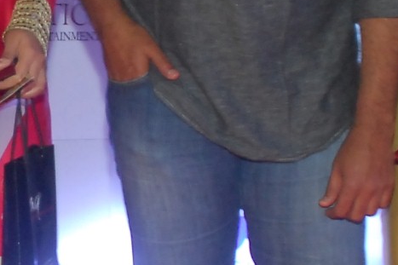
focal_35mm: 162
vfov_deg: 8.5
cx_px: 6
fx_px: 1790
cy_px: 138
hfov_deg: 12.5
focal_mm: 18
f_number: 3.5
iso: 640
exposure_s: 1/125
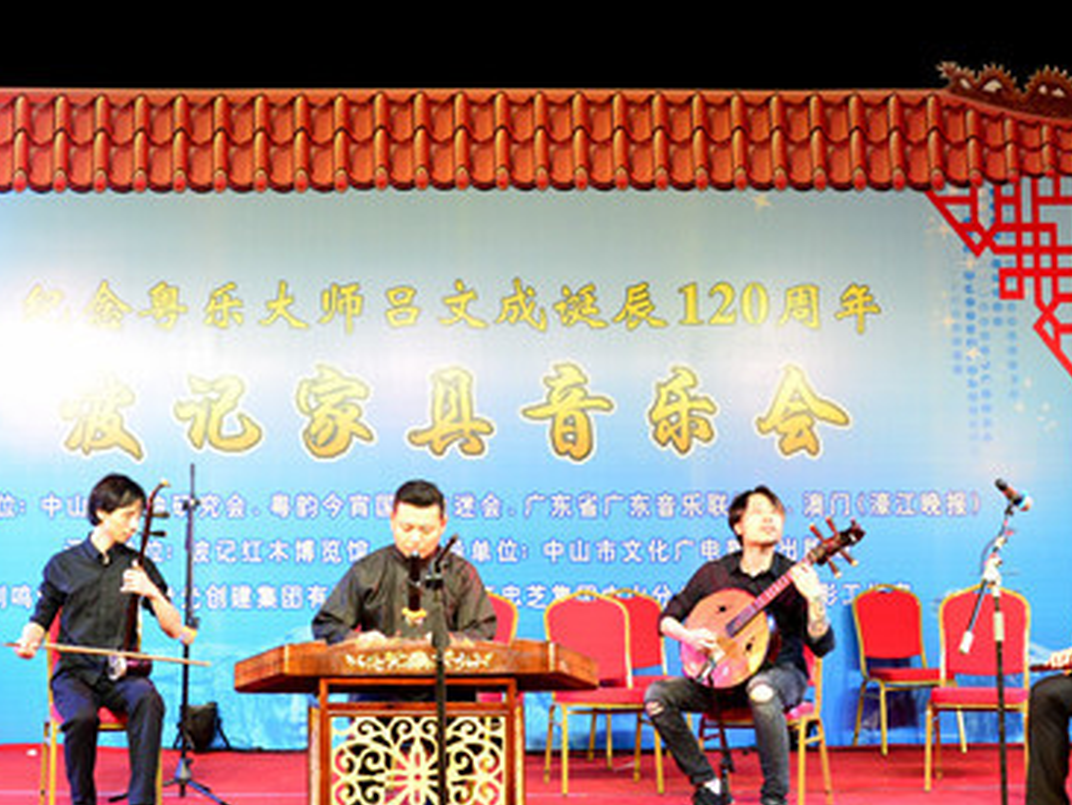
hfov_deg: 38.2
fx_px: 1542
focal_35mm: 50
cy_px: 464
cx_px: 438
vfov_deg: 29.2
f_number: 5
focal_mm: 21
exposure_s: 1/100
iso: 1250
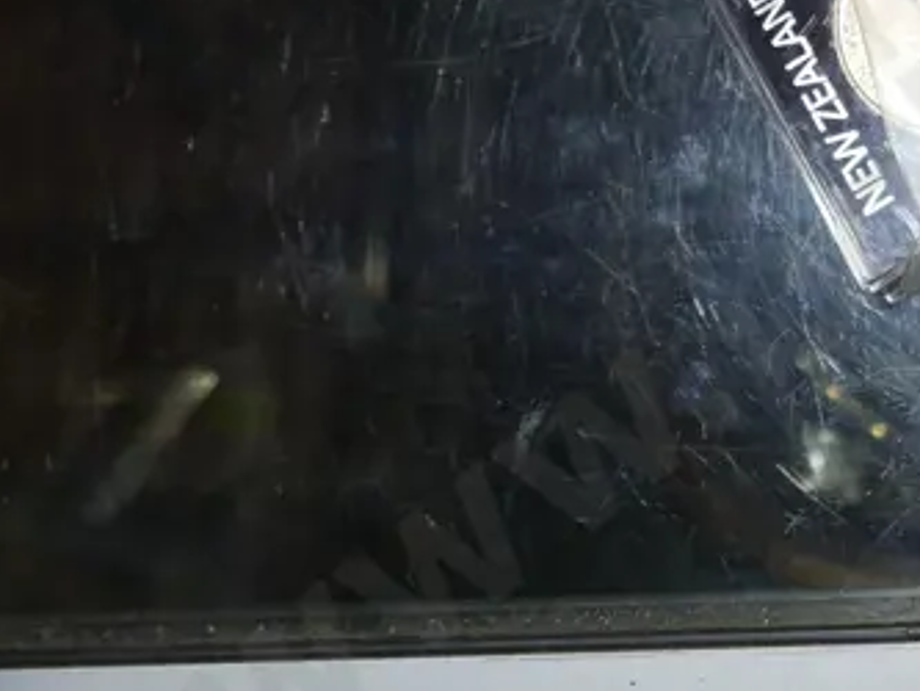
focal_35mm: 86
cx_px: 1337
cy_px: -109
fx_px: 2286
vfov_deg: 16.5
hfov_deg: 20.0
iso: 200
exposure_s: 1/160
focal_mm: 14
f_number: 4.5
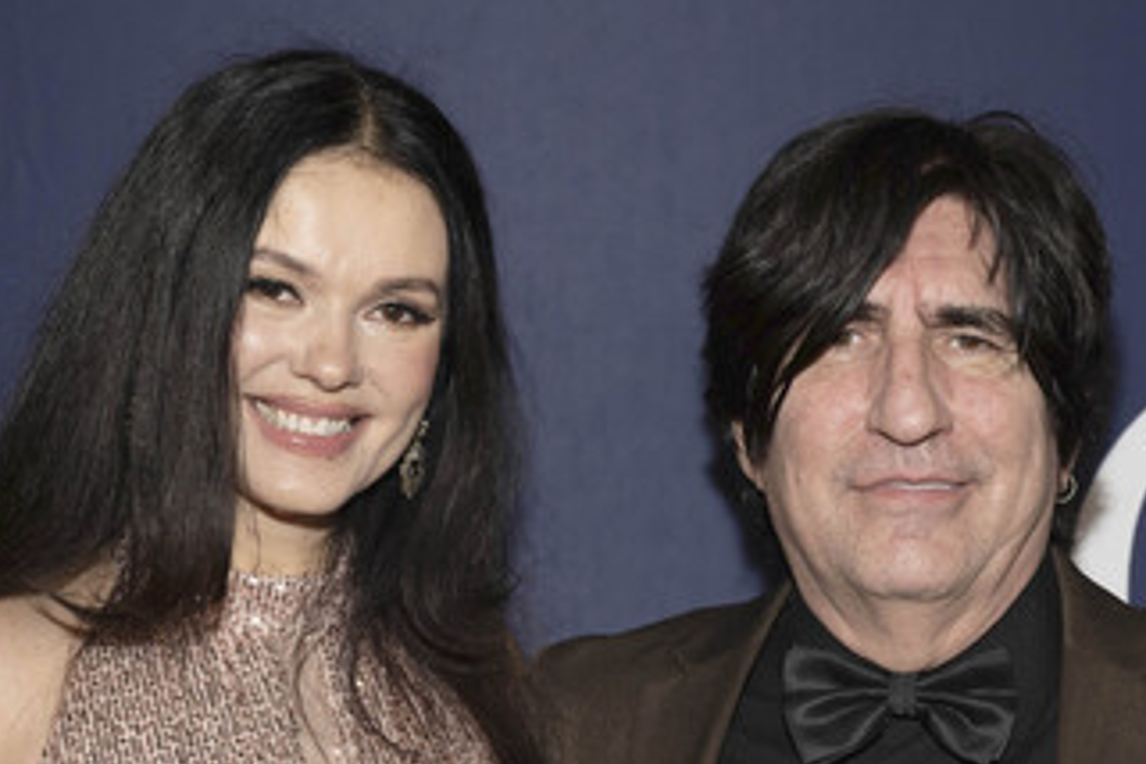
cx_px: 612
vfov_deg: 17.0
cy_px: 528
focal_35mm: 80
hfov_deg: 25.4
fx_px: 2546
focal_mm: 57
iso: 800
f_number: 5
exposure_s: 1/200
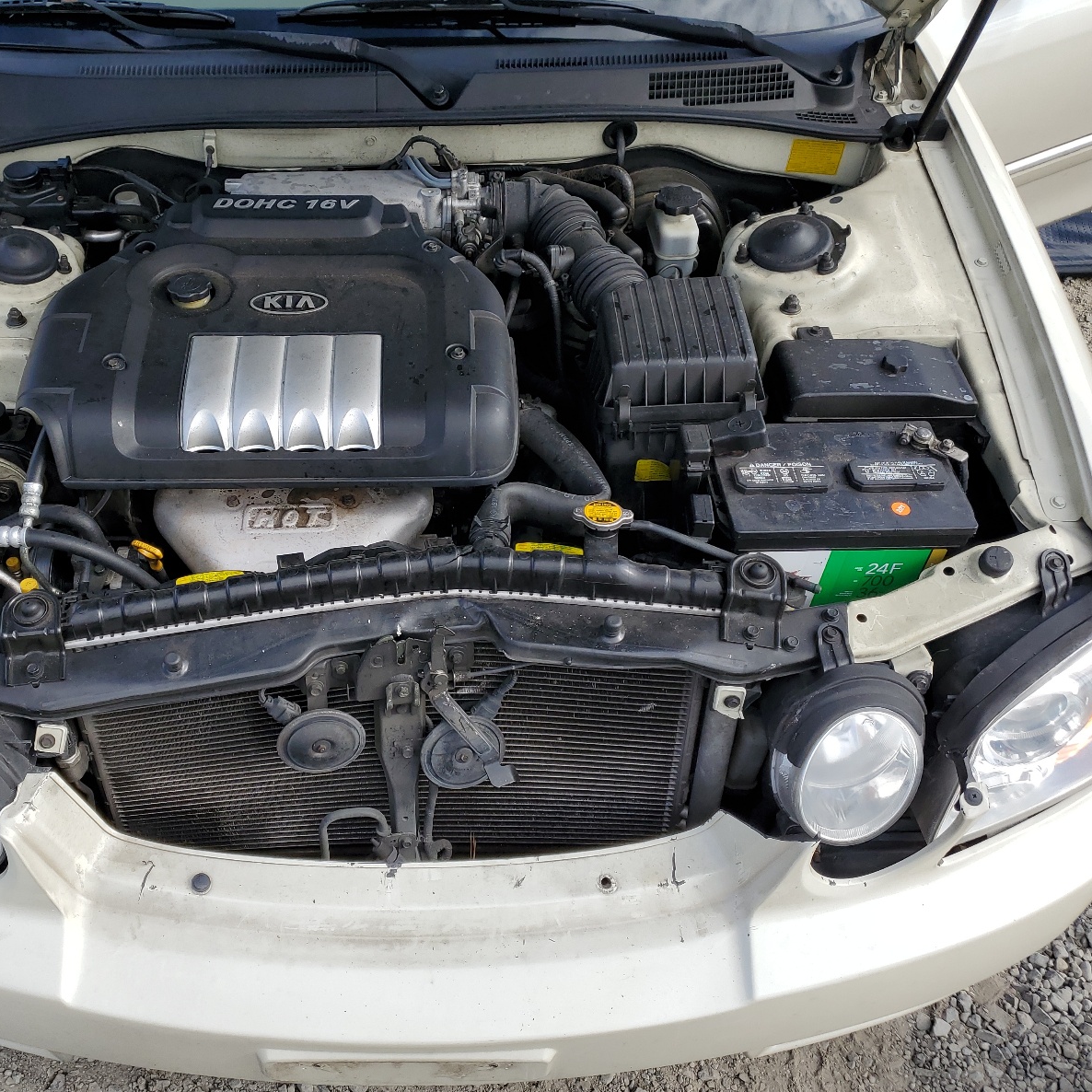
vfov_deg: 52.5
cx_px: 378
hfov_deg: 51.7
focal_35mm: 31
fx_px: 1106
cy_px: 551
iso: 50
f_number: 1.5
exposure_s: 1/1667
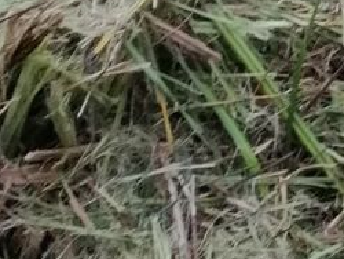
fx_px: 2198
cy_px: -813
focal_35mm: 221
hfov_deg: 7.8
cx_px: 1026
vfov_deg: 5.7
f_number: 1.8
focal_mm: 3.95
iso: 80
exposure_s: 1/100
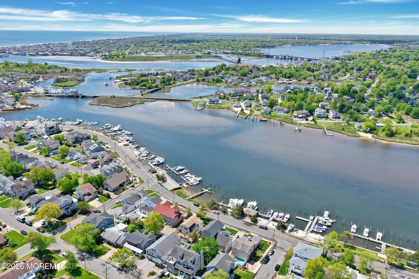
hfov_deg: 65.5
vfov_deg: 46.4
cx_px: 210
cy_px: 140
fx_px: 326
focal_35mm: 28
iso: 100
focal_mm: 10.3
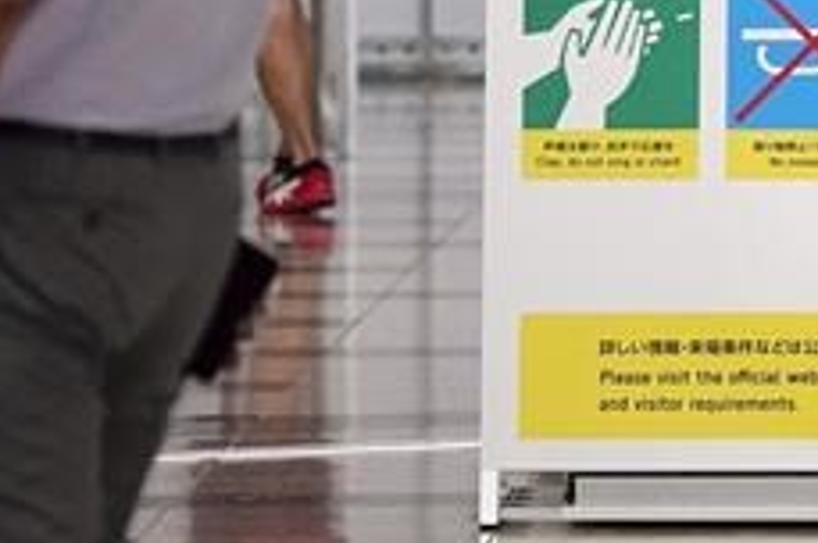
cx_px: 843
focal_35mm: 668
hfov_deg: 3.1
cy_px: -98
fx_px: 15157
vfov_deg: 2.1
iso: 6400
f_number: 5.6
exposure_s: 1/1000
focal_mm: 235
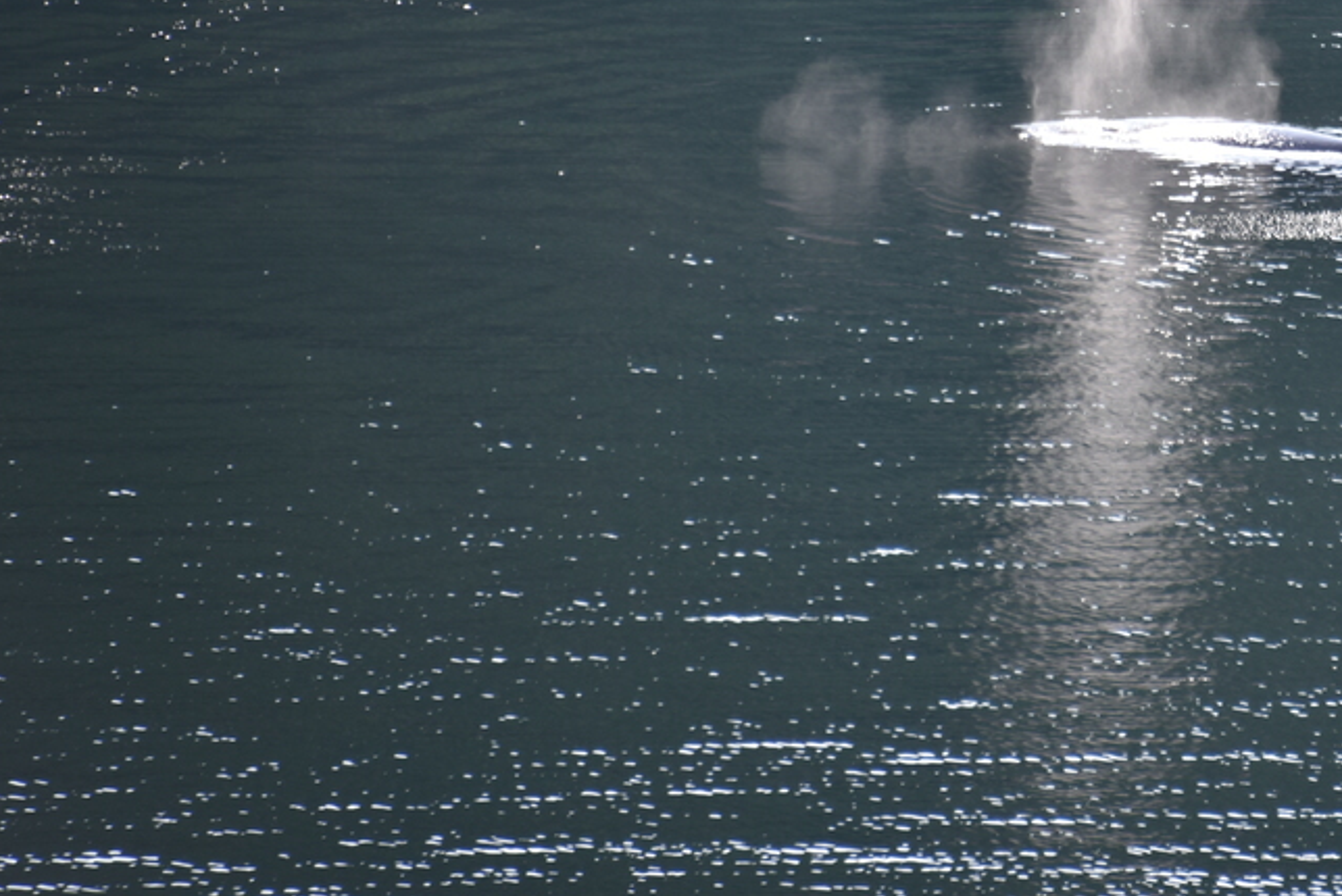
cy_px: 75
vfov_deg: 2.3
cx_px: 1252
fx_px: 22226
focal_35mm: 596
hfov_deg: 3.5
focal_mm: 300
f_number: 5.6
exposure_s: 1/640
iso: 320
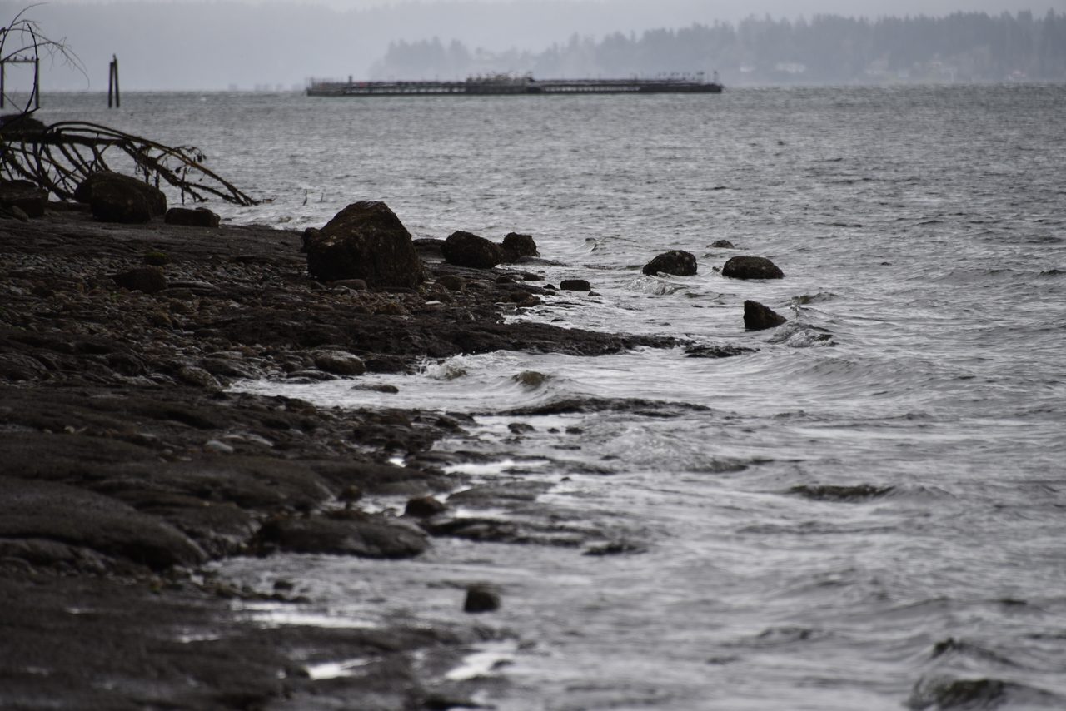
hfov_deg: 6.9
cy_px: 356
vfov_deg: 4.6
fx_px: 8885
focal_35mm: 300
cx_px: 533
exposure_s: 1/640
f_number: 5.6
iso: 220
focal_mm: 300
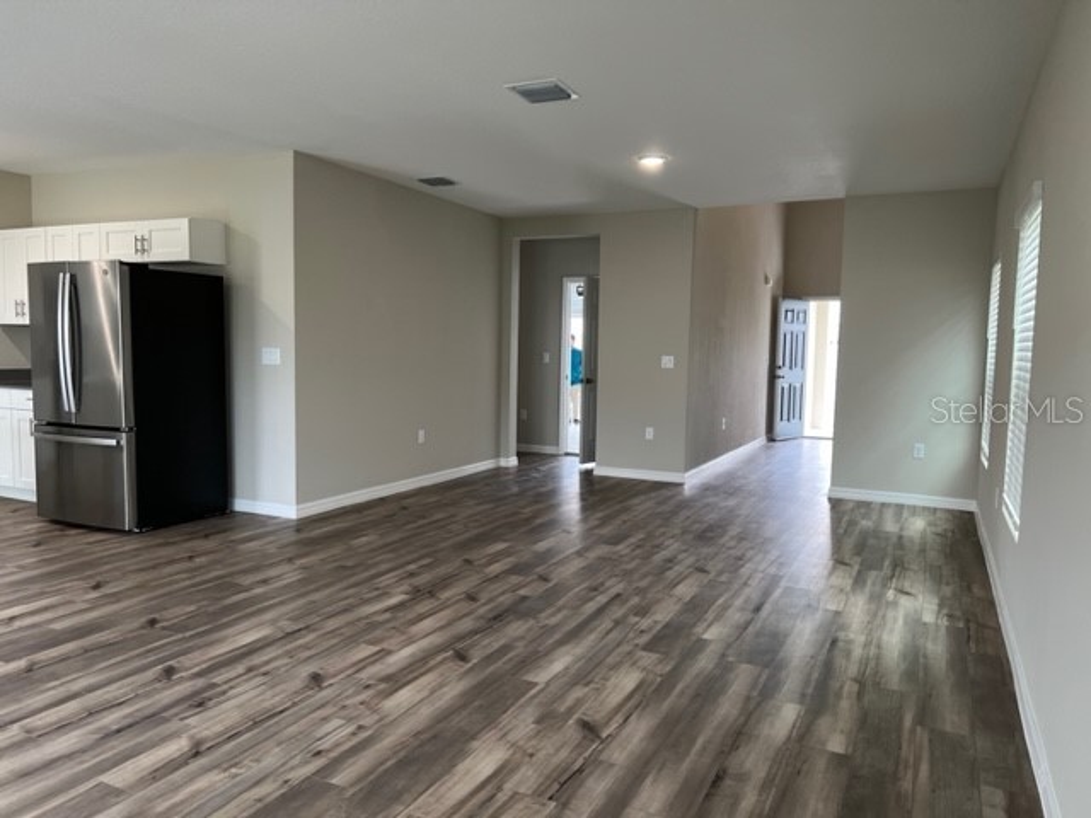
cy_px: 409
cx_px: 546
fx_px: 819
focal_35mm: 26
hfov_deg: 67.3
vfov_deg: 53.1
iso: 125
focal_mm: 5.7
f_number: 1.5
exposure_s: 1/120
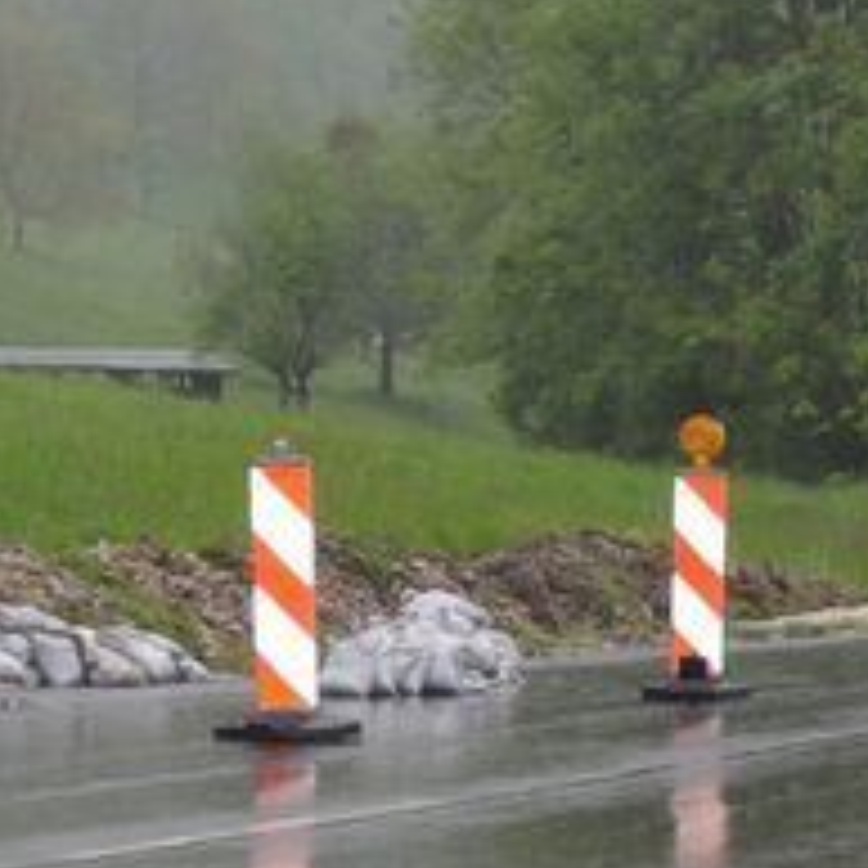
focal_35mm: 198
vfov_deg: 8.8
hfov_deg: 8.7
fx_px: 5617
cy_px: -49
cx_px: -315
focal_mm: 30
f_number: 4.2
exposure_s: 1/200
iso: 140
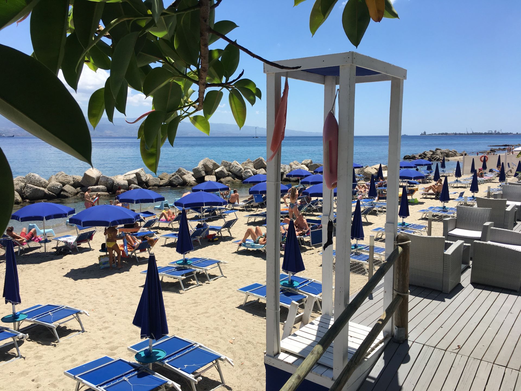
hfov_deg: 61.7
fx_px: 436
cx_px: 260
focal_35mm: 29
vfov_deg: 48.2
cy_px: 196
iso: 25
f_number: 2.2
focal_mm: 4.15
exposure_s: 1/1748
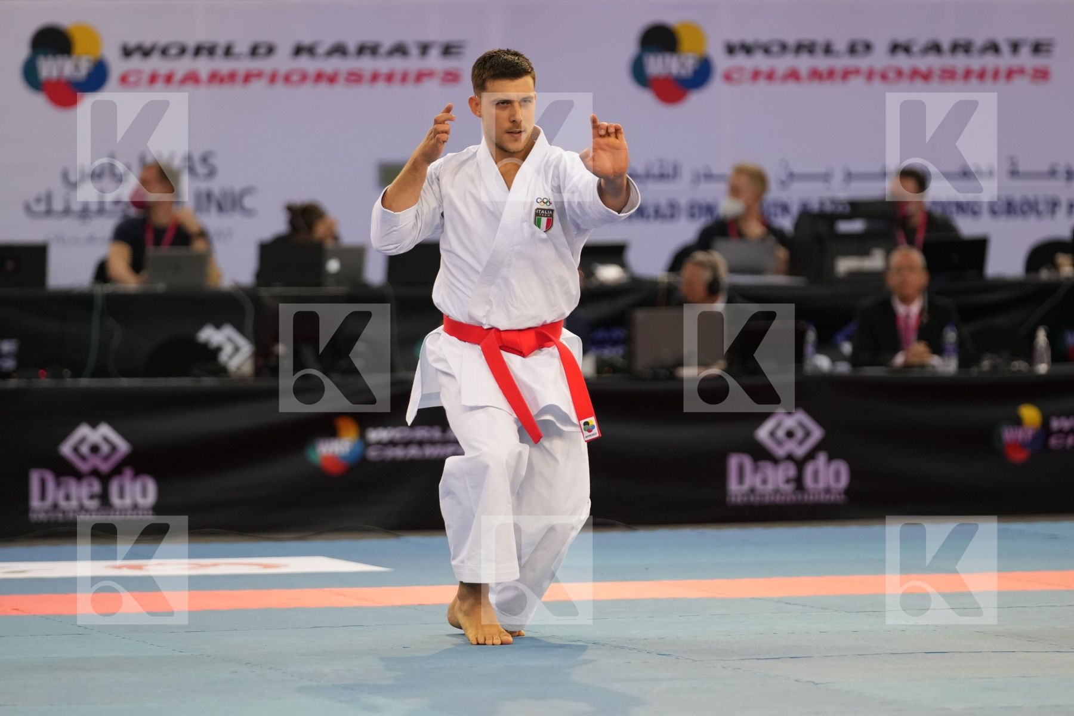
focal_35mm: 259
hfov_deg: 8.0
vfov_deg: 5.3
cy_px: 358
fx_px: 7726
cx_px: 537
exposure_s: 1/500
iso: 1250
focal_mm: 173
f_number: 2.8
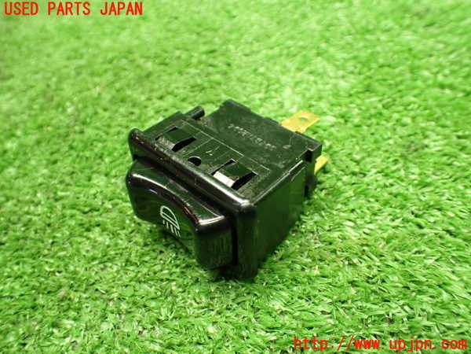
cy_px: 177
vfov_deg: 46.8
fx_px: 408
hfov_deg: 60.0
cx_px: 236
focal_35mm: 30
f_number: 2.3
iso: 800
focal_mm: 5.4
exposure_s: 1/50
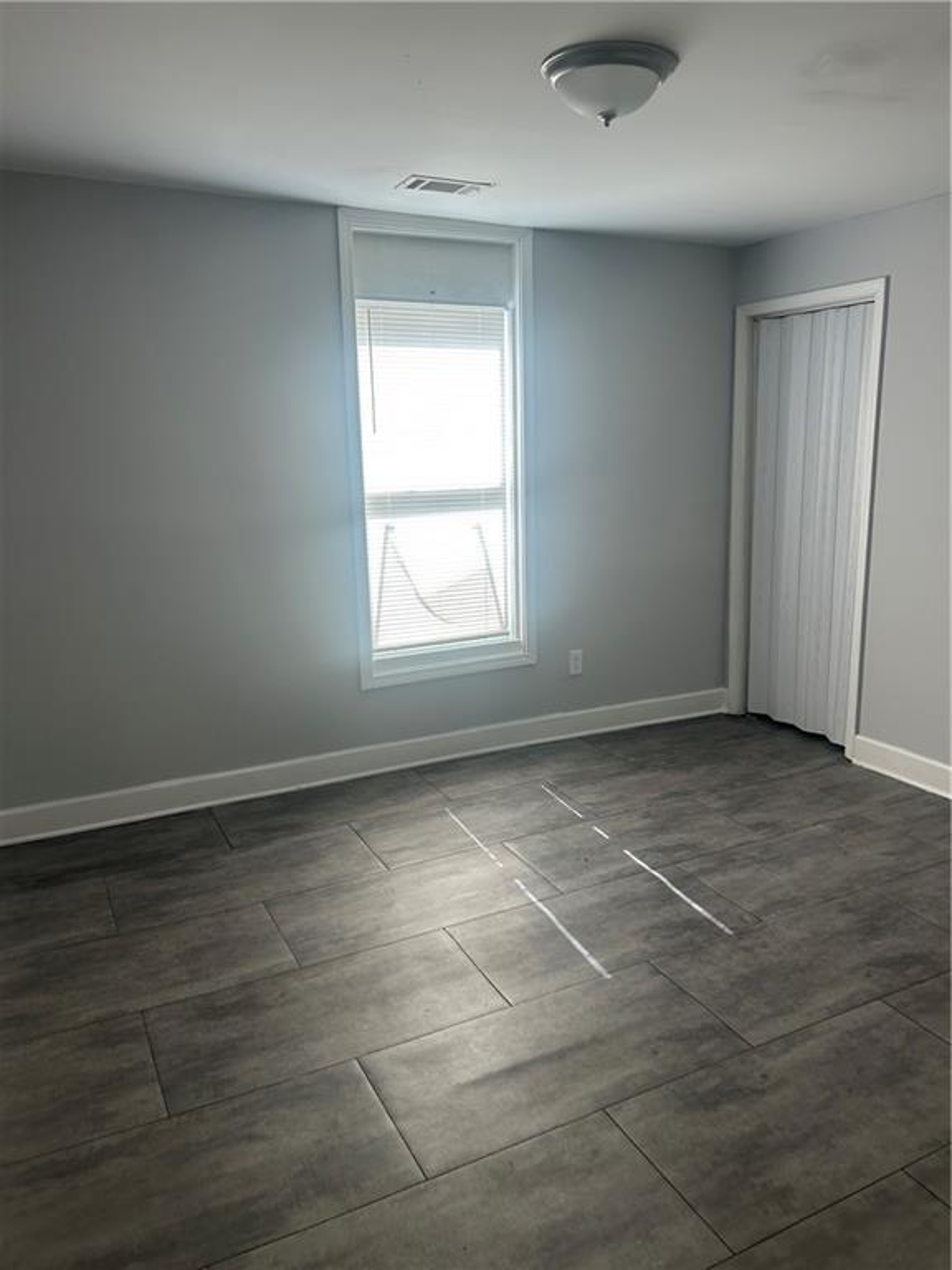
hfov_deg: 53.1
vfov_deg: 67.3
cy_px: 635
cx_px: 476
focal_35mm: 26
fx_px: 953
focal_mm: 5.7
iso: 40
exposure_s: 1/120
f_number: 1.5
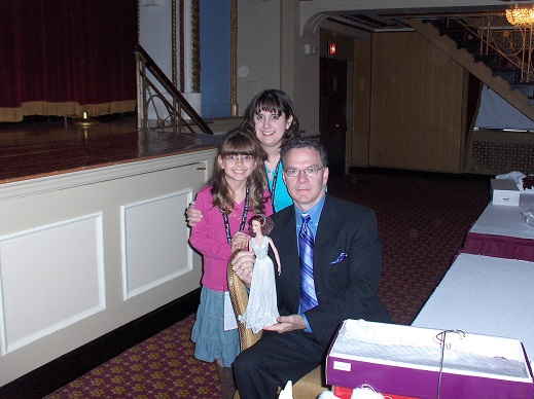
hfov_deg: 63.5
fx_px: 431
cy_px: 200
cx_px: 267
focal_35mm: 28
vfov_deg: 49.7
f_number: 2.8
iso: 77
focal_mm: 5.8
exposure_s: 1/60
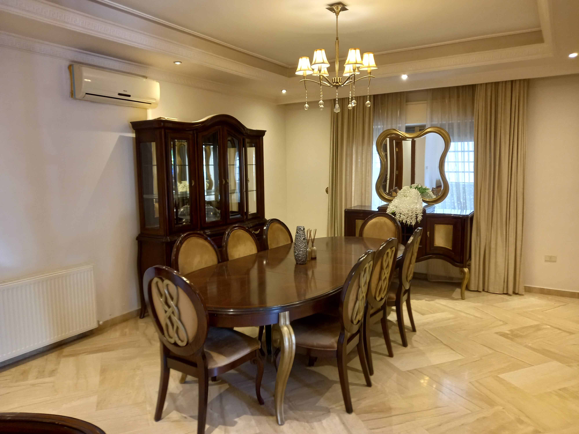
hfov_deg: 69.4
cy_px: 217
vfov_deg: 54.9
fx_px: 418
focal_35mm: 25
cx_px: 290
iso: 160
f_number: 2
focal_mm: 4.6
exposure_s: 1/30
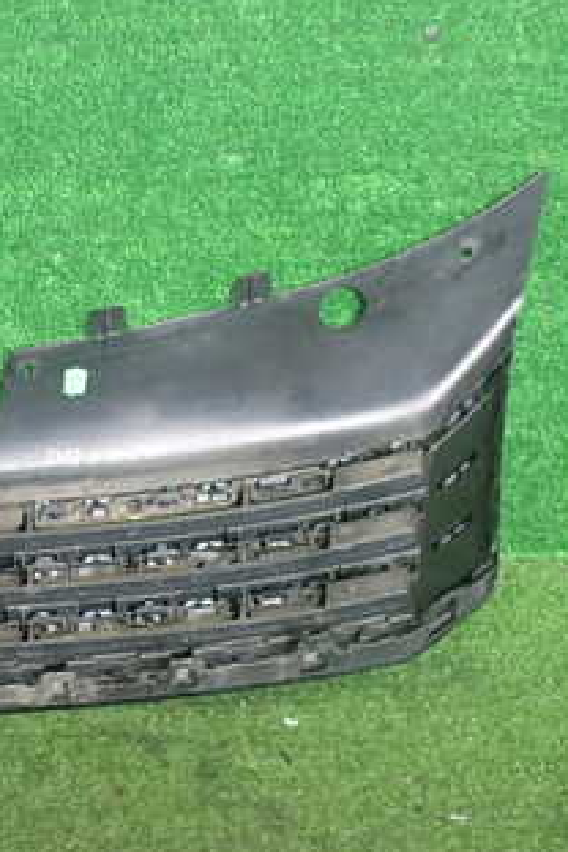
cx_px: -194
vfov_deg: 33.4
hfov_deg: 20.4
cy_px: 415
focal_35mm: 60
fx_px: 1420
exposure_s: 1/40
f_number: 2.3
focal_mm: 5.4
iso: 200
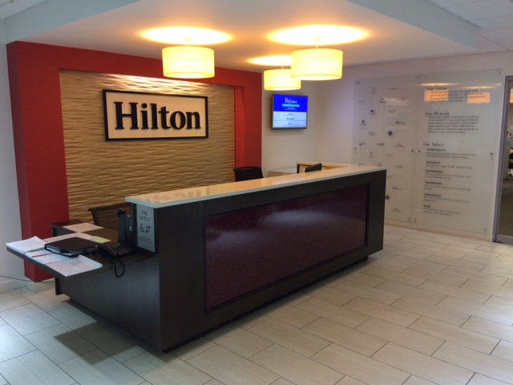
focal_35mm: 29
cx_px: 256
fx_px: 430
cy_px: 192
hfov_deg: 61.7
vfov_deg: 48.2
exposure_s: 1/33
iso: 160
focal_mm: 4.15
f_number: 2.2
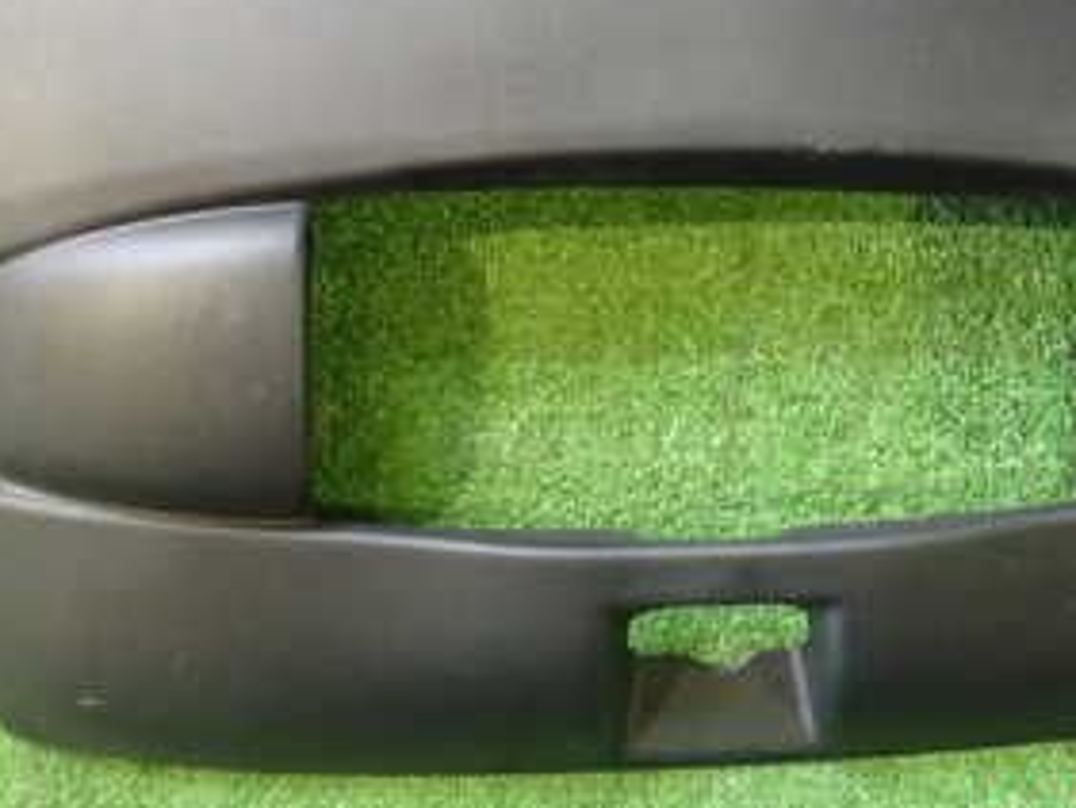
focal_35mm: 64
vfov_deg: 22.3
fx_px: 1990
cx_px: 705
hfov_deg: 30.1
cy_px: 42
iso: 800
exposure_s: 1/40
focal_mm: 5.4
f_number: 2.3
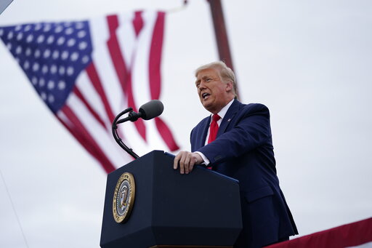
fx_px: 1147
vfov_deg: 12.3
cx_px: 186
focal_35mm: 111
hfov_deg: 18.4
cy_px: 124
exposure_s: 1/1600
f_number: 2.8
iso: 1250
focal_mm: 111
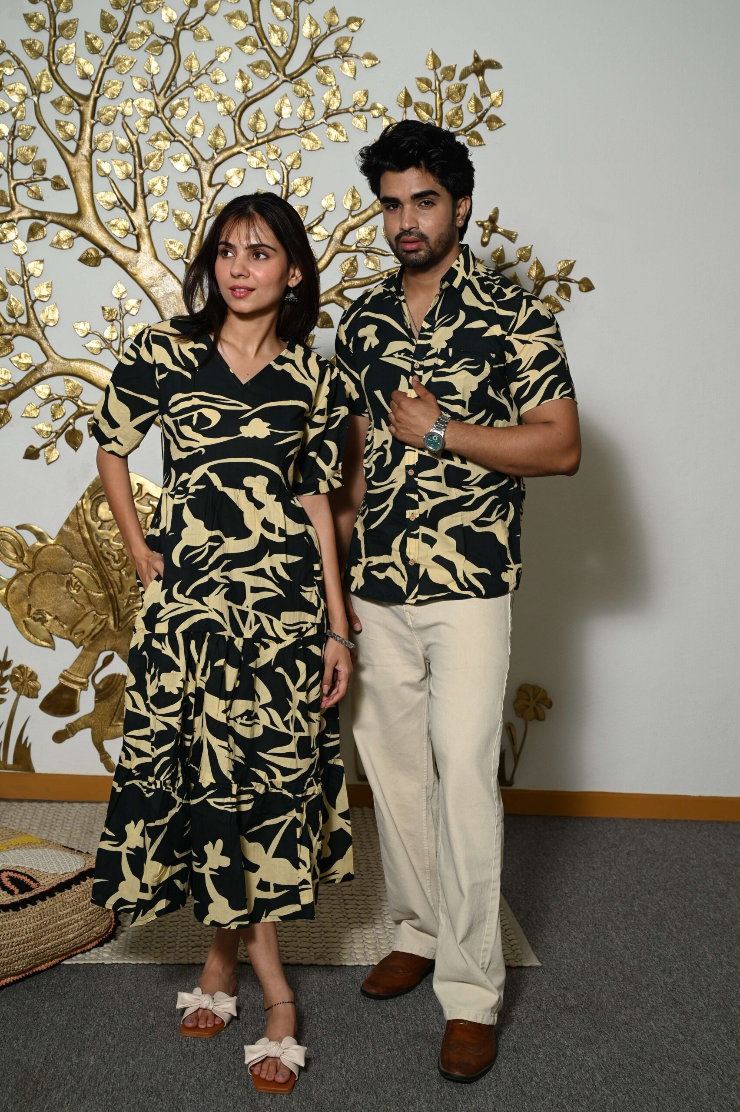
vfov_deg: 42.8
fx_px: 1420
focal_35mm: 46
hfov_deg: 29.2
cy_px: 556
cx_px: 370
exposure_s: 1/160
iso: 400
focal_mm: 46
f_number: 5.6
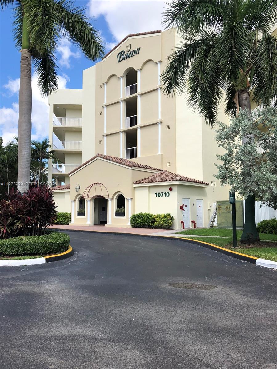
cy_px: 184
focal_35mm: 28
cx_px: 138
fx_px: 299
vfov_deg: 63.4
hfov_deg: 49.7
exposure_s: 1/1245
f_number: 1.8
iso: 20
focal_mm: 3.99
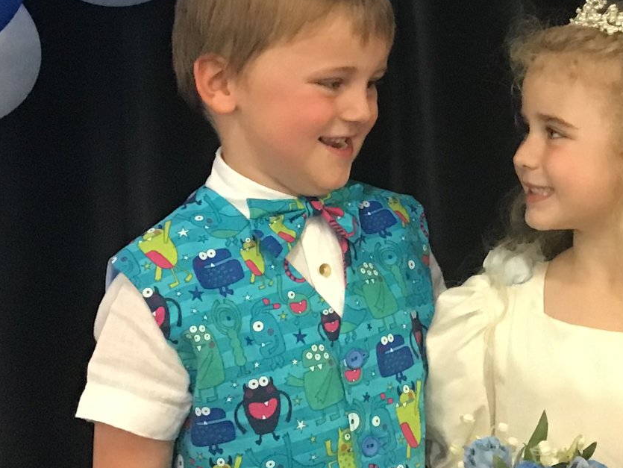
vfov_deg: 19.2
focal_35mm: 76
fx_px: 1368
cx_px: 524
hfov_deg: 25.1
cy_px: 79
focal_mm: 3.3
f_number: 2.4
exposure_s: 1/25
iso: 200
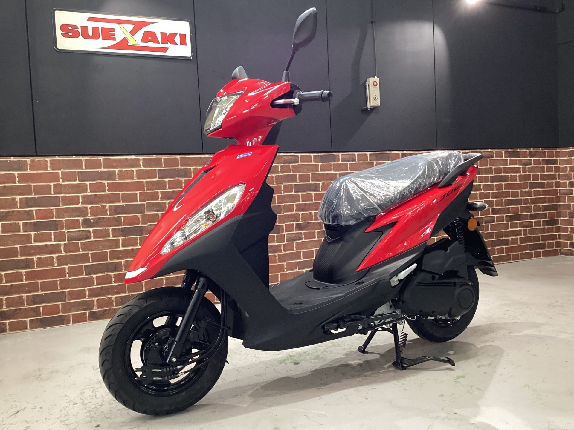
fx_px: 514
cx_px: 287
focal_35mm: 31
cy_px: 215
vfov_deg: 45.4
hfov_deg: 58.4
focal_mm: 3.3
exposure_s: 1/50
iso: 250
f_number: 2.4
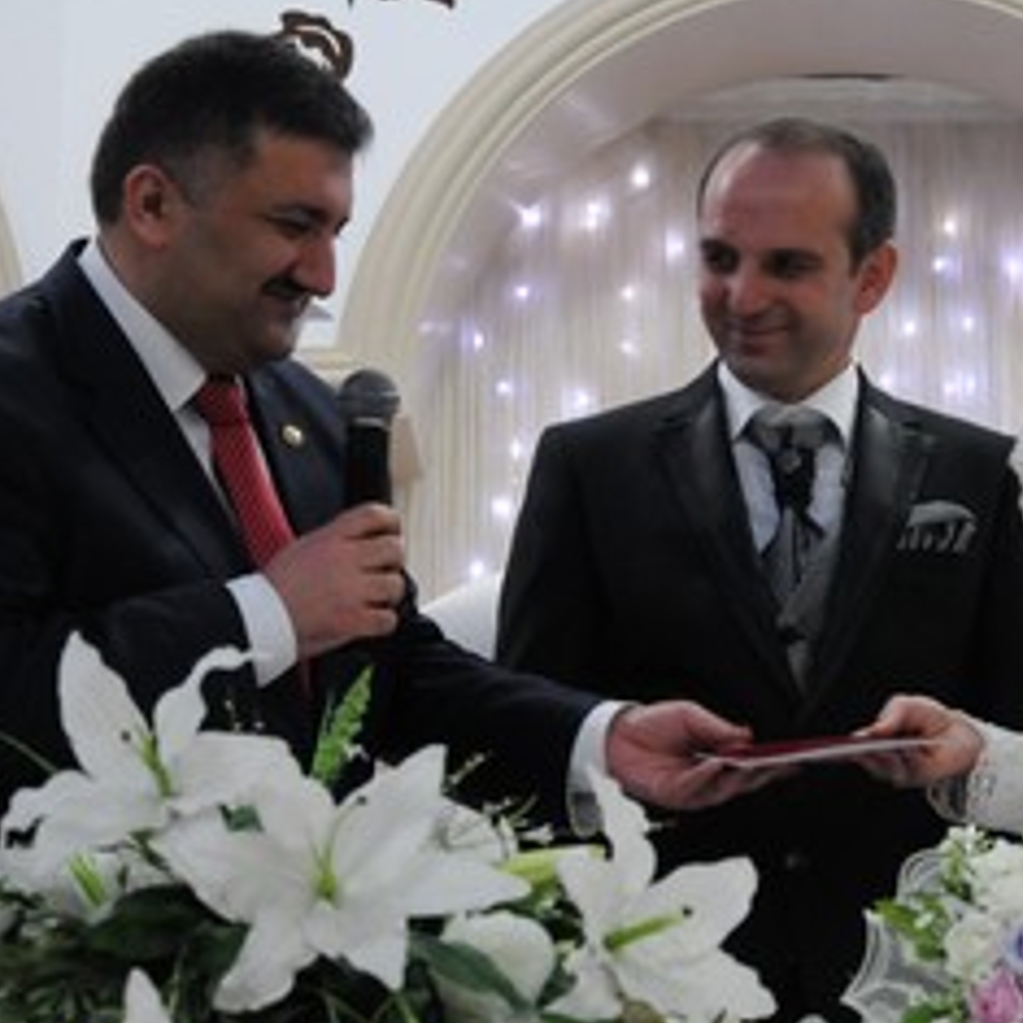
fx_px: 3672
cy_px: 481
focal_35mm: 110
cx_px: 757
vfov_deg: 15.9
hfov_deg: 15.8
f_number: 4.8
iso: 1250
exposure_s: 1/30
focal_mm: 45
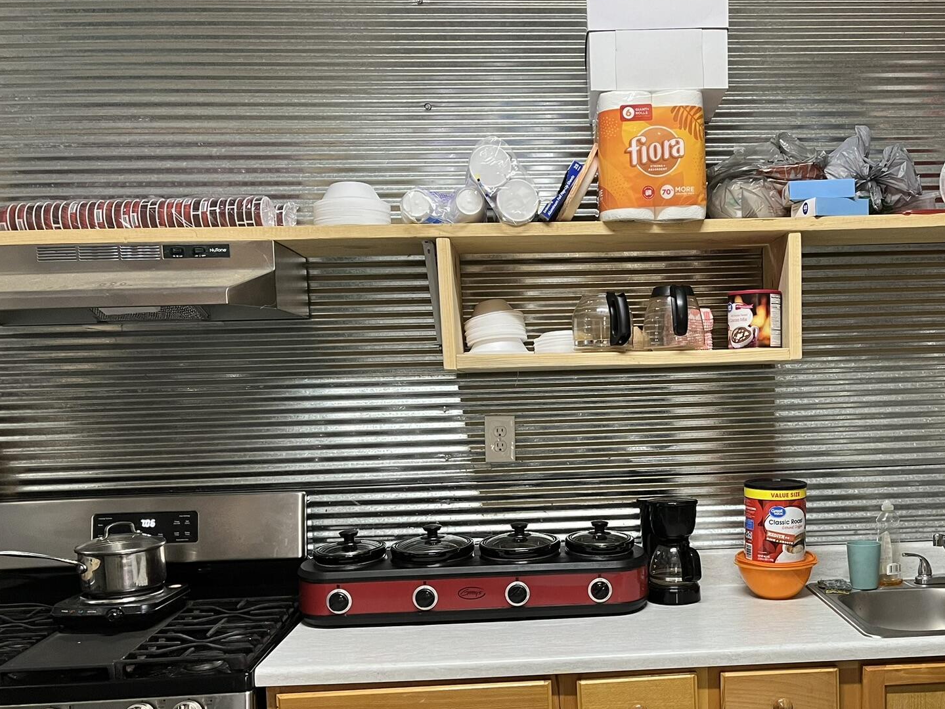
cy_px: 474
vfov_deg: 38.2
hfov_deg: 49.3
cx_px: 628
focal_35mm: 37
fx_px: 1010
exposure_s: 1/60
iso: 250
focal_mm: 5.1
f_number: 1.6
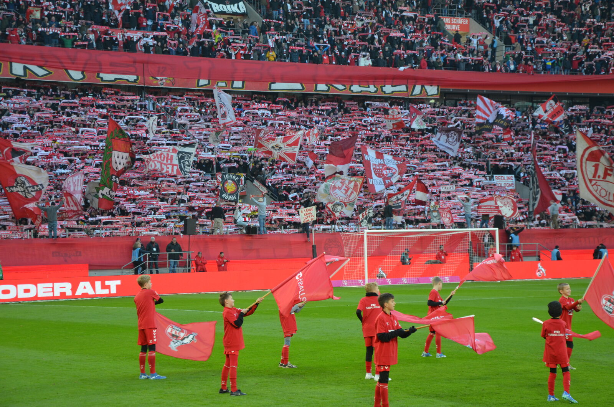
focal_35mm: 87
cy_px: 204
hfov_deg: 23.4
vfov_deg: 15.6
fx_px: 1481
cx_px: 307
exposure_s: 1/250
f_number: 5
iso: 560
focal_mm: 58
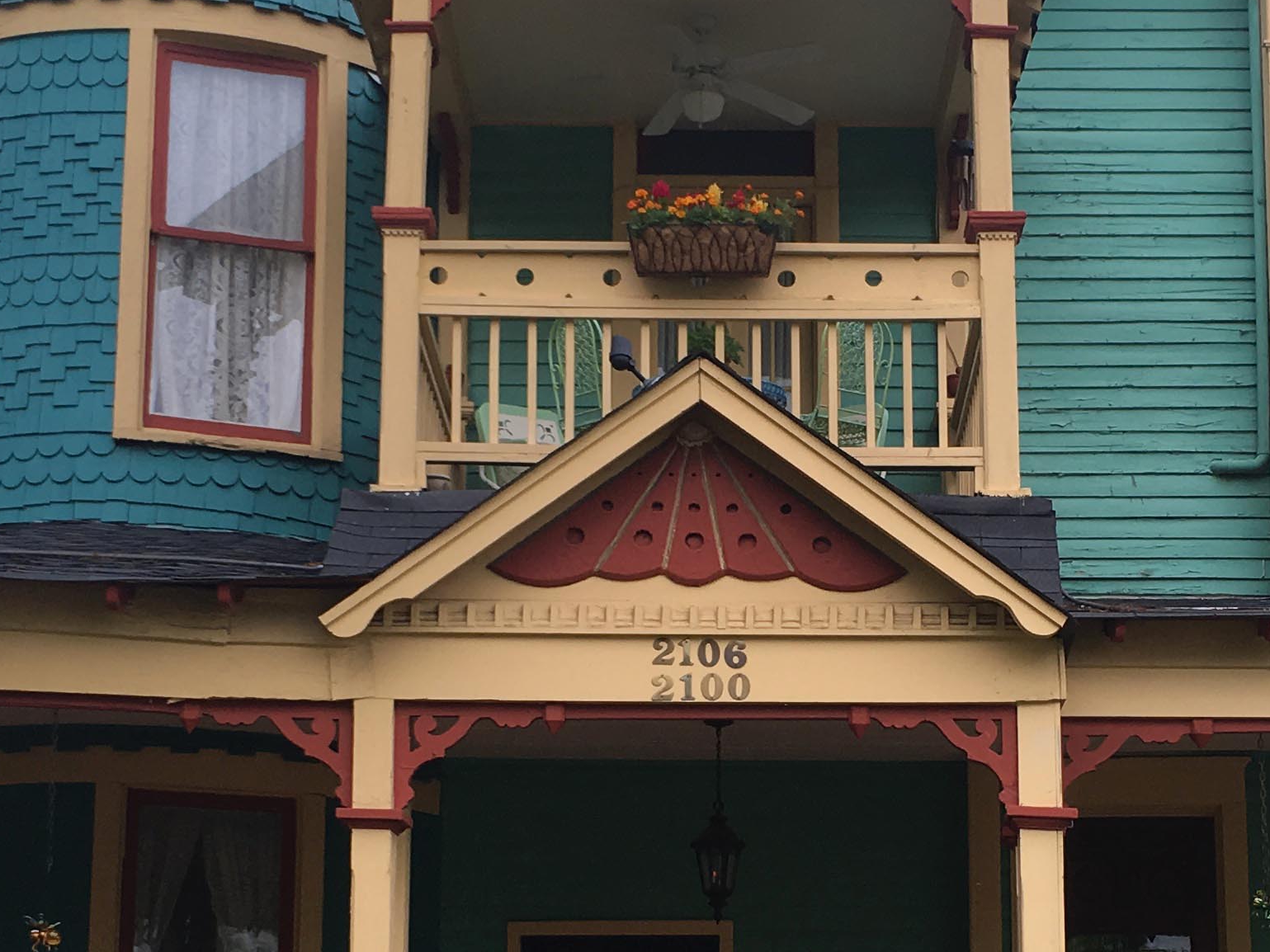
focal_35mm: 76
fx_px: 2788
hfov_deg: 25.6
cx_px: 798
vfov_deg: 19.2
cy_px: 714
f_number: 2.2
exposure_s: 1/286
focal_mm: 4.15
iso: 25
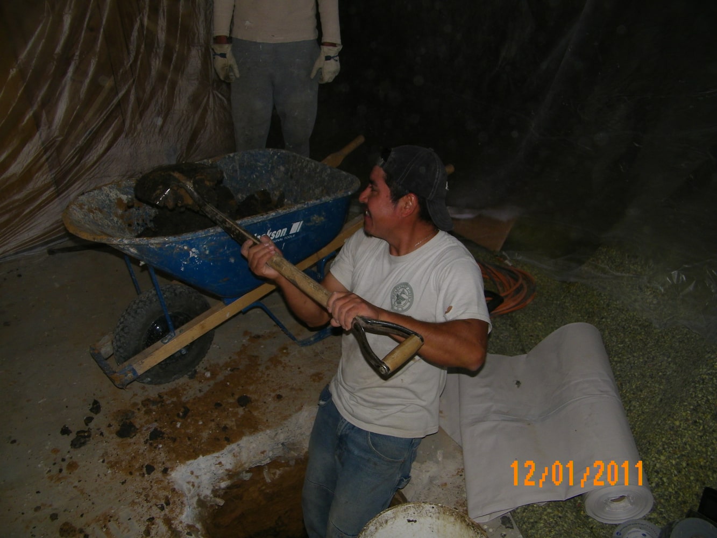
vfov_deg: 49.8
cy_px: 269
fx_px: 580
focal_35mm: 28
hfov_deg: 63.4
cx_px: 358
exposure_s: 1/30
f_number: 7
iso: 80
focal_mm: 5
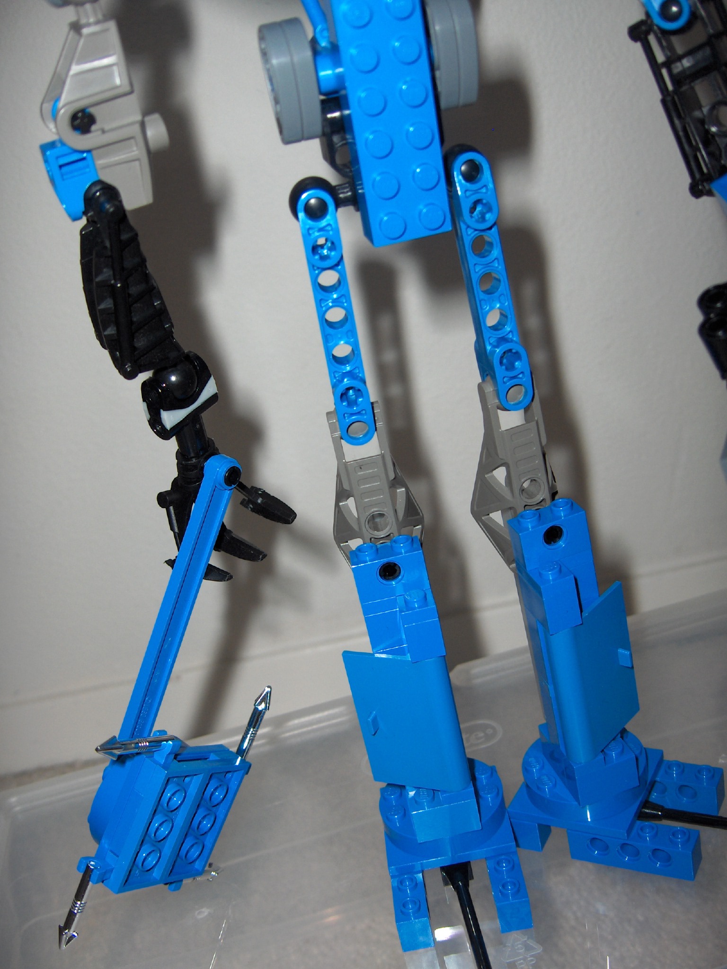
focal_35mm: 39
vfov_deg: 47.9
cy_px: 484
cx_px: 364
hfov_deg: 36.8
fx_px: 1092
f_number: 2.8
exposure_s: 1/60
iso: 100
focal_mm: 8
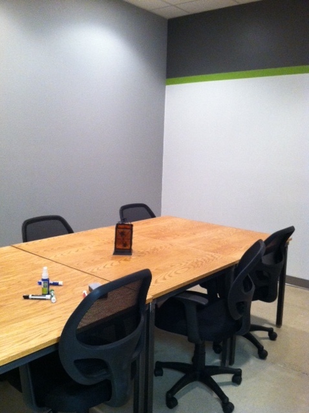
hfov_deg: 40.6
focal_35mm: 35
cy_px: 206
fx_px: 418
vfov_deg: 52.7
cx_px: 154
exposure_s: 1/15
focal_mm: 3.85
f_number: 2.8
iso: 320
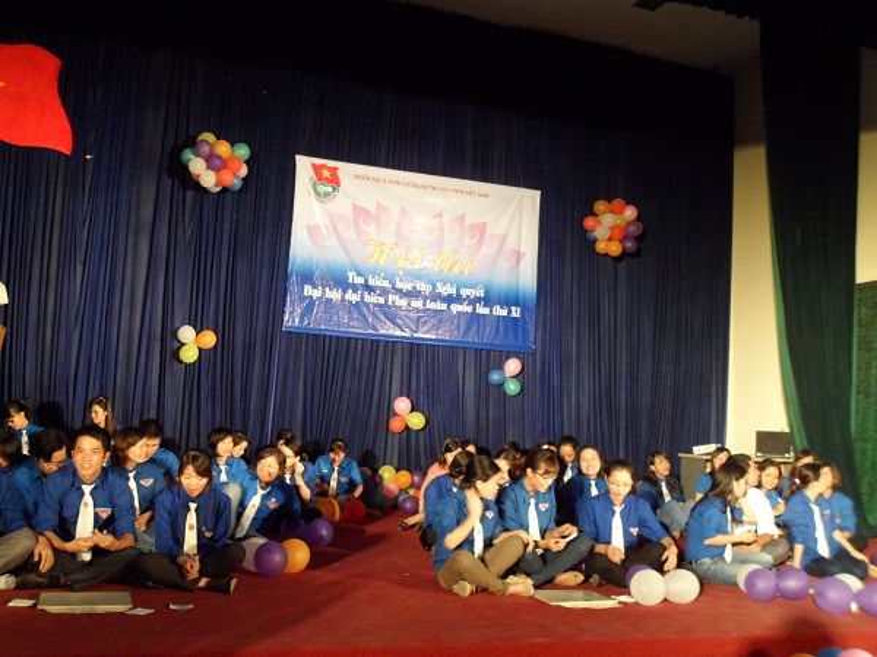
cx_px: 438
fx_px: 912
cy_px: 328
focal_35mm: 36
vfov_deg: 39.7
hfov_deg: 51.4
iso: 400
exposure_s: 1/20
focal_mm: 6.6
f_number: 3.8
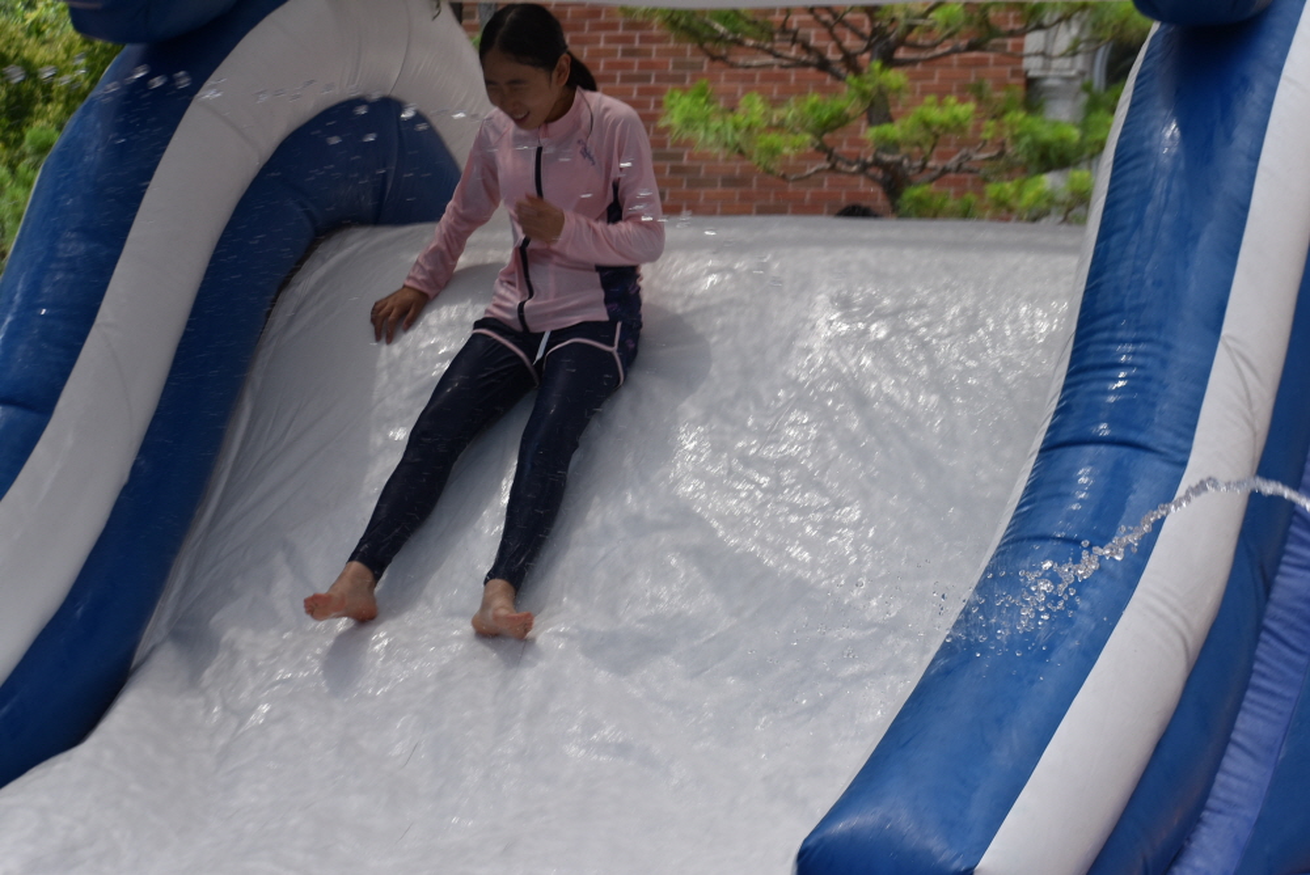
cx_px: 655
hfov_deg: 17.1
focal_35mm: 120
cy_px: 438
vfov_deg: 11.4
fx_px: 4369
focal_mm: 80
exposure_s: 1/250
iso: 250
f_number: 8
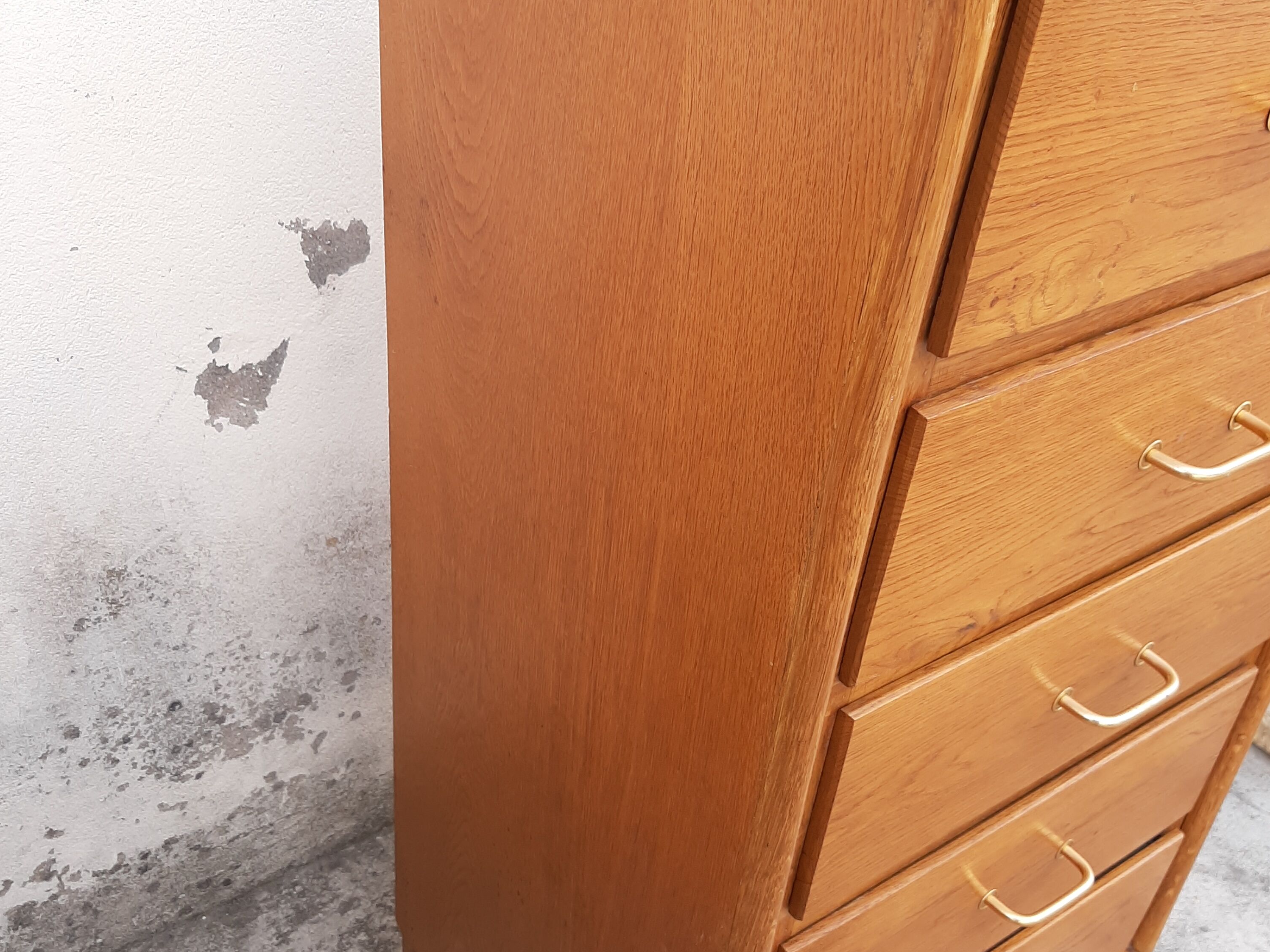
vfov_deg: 40.6
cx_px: 633
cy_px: 527
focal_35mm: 35
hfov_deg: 52.6
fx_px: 1284
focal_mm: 3.93
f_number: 1.7
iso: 40
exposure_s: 1/197
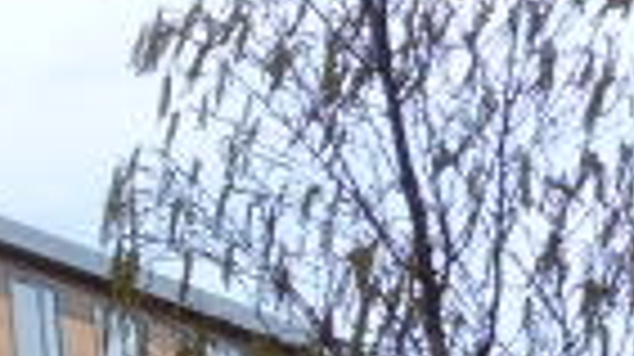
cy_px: 257
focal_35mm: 124
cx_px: -670
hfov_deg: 14.2
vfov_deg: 9.7
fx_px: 2083
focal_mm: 4.5
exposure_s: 1/1300
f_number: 4
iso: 200
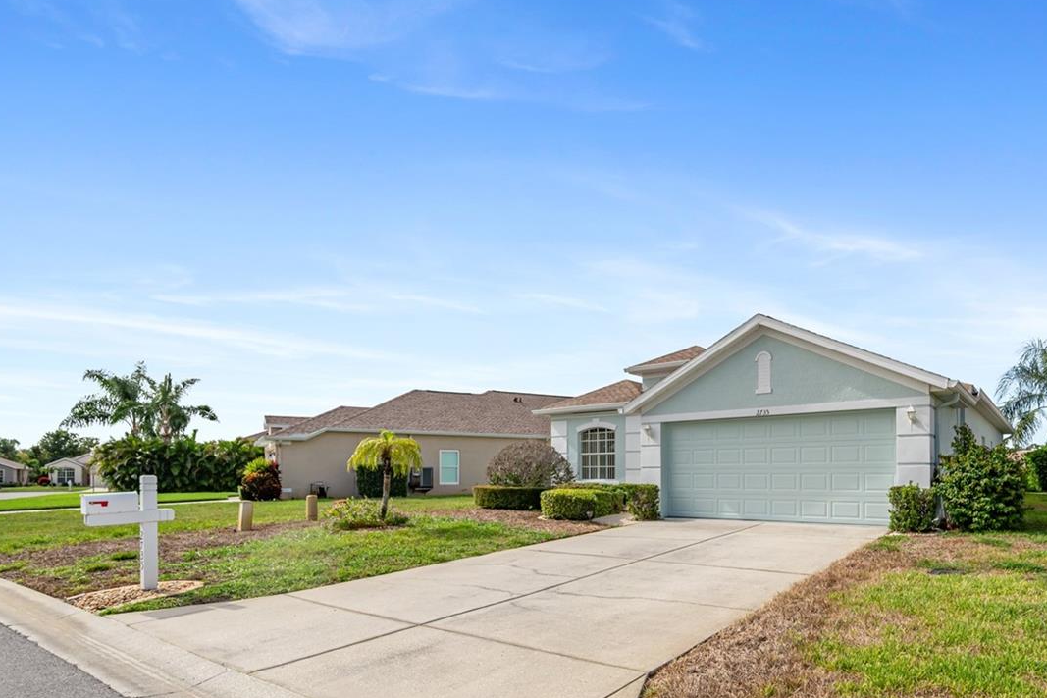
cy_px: 478
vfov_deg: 57.9
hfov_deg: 80.9
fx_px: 611
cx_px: 588
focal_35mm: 21
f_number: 6.3
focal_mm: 14
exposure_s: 1/2000
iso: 250
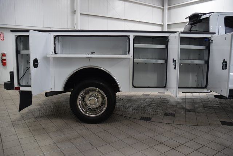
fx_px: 175
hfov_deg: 67.4
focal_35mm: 27
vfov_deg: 48.0
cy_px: 78
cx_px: 116
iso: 720
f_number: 4
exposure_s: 1/60
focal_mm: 18
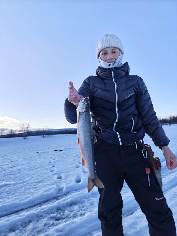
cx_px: 88
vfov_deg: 73.9
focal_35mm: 23
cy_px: 118
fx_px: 157
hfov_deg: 58.9
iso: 100
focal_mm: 6.06
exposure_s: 1/684
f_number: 1.6
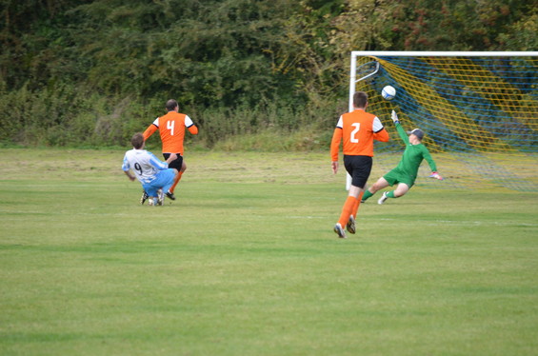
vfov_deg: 4.6
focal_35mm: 300
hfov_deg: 6.9
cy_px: 178
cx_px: 269
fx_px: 4473
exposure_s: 1/160
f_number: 5.6
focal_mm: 200
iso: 100
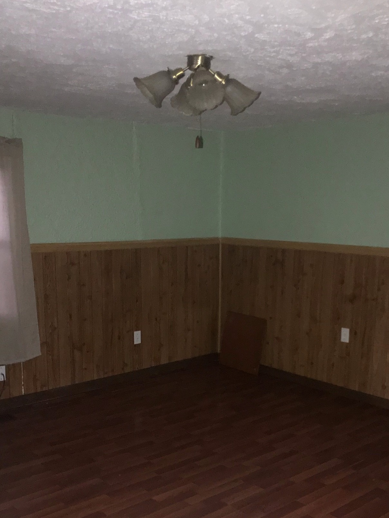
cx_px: 201
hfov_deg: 36.0
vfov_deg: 46.2
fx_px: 599
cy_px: 338
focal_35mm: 40
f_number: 1.8
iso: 200
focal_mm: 3.99
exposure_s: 1/16
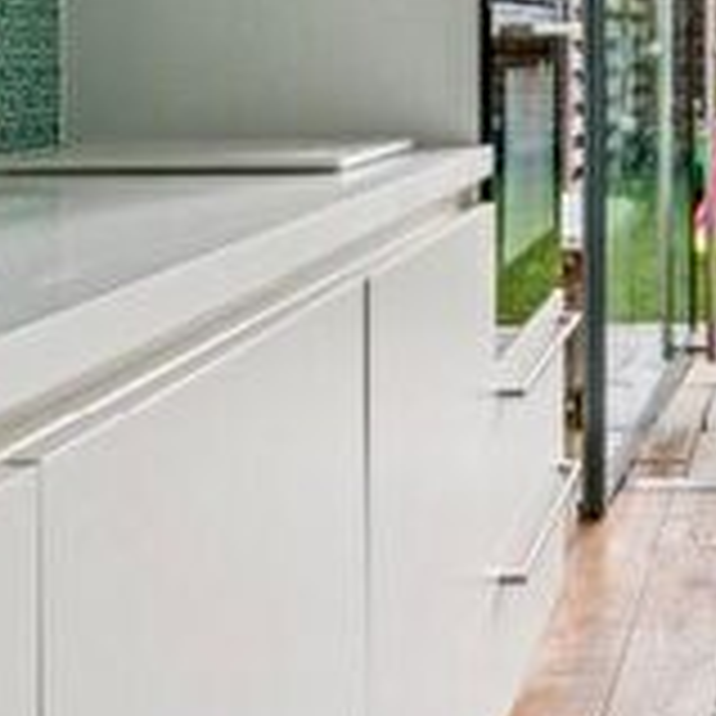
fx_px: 1404
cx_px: 793
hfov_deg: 26.3
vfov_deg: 27.3
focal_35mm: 60
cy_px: 29
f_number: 11
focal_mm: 16
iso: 200
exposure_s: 1/125
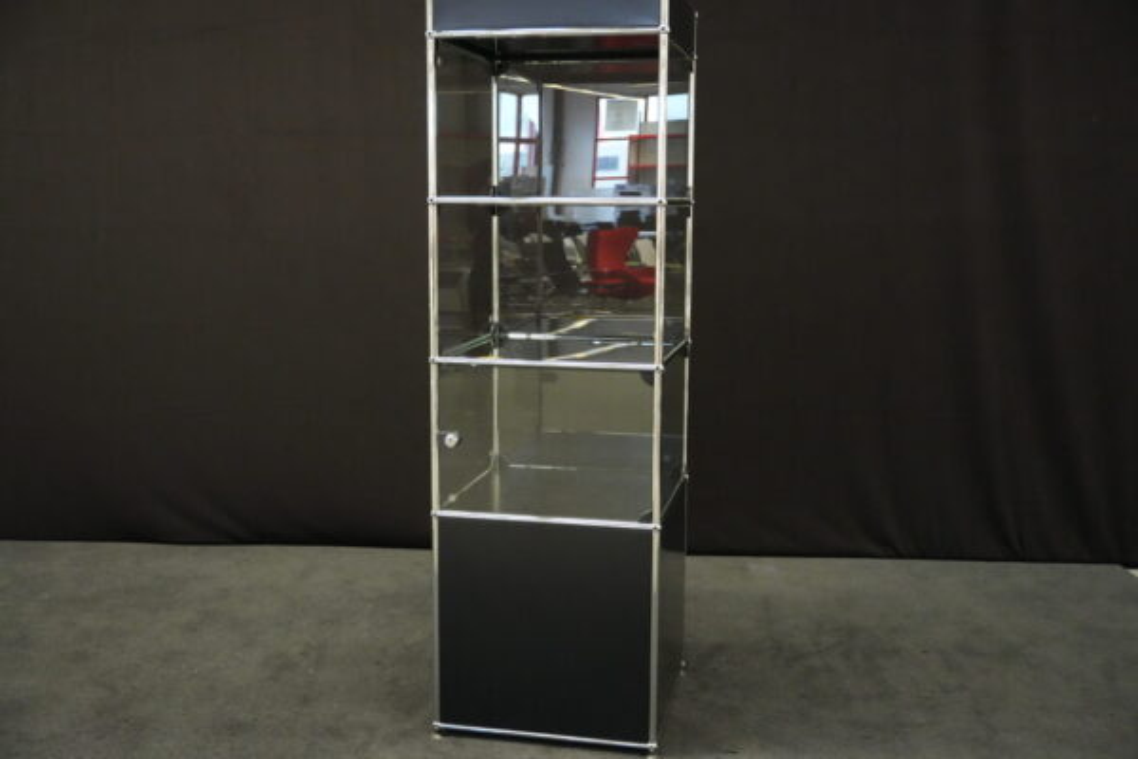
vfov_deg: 35.1
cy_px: 380
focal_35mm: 38
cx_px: 569
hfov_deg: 50.7
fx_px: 1201
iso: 12800
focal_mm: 38
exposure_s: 1/125
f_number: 4
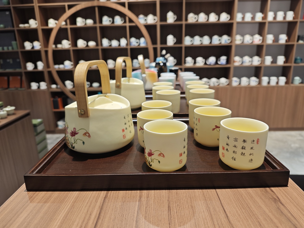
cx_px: 152
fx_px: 202
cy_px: 114
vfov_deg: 58.9
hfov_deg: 73.9
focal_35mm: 23
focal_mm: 6.55
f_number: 1.6
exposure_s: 1/115
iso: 80
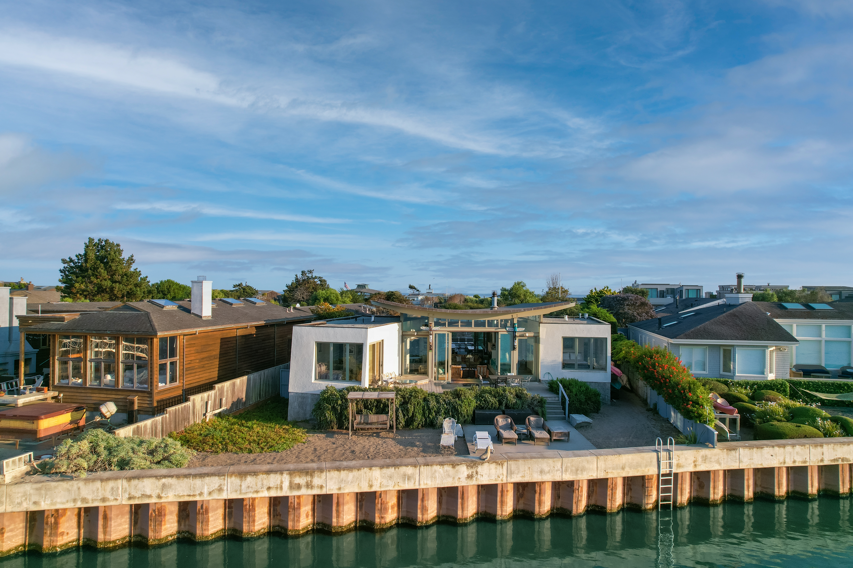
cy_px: 284
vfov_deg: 57.2
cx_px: 426
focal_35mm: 22
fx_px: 521
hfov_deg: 78.6
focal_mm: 8.38
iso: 110
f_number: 2.8
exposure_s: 1/800
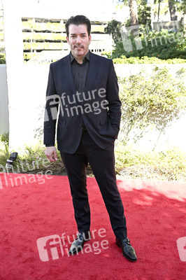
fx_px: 279
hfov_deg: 36.8
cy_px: 140
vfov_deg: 53.2
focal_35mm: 36
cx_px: 93
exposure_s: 1/320
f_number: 5.6
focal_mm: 36
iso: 500
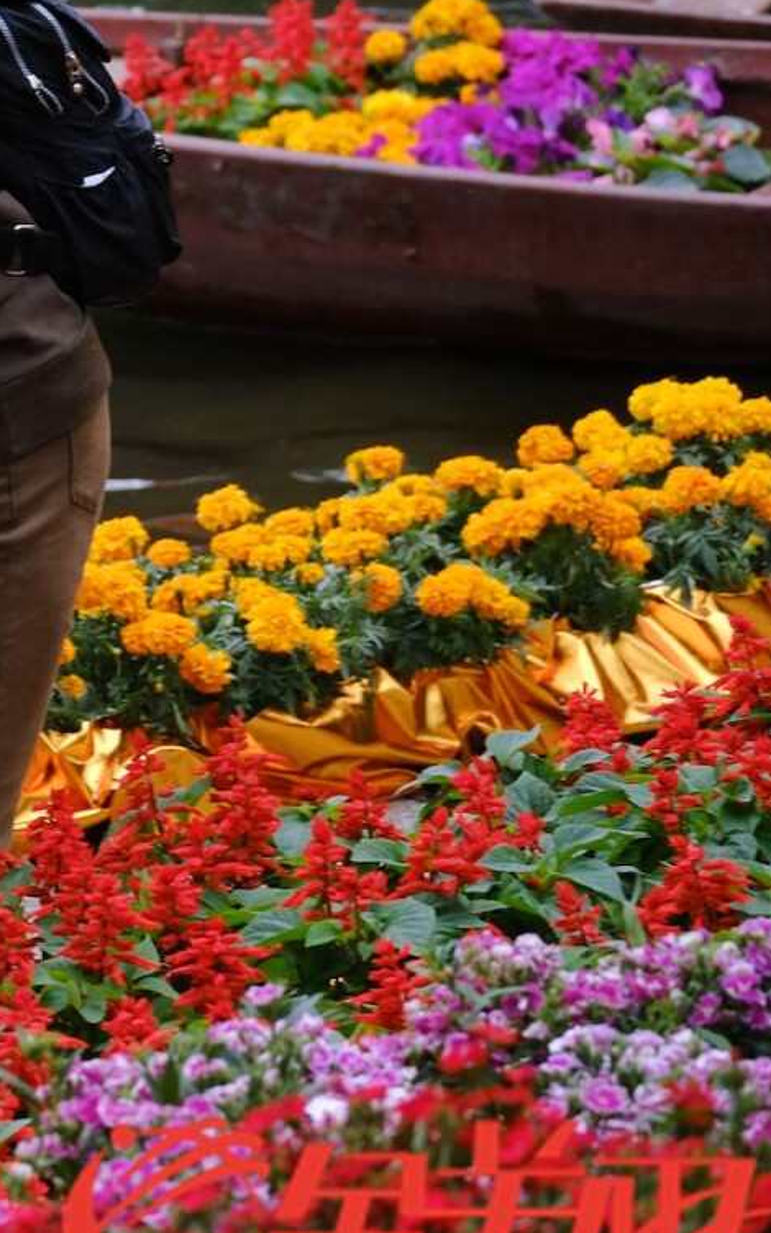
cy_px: 553
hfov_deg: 4.0
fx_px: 10926
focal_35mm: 325
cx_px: -530
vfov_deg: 6.5
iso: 160
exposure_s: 1/150
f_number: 4.5
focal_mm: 100
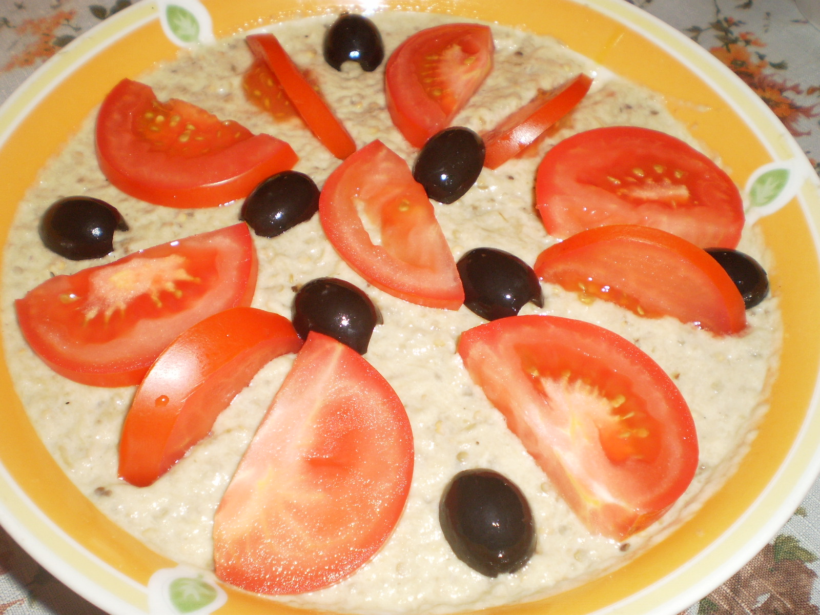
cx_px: 410
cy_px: 308
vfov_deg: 39.7
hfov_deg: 51.4
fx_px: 853
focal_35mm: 36
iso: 125
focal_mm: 6.3
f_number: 3.1
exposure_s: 1/30
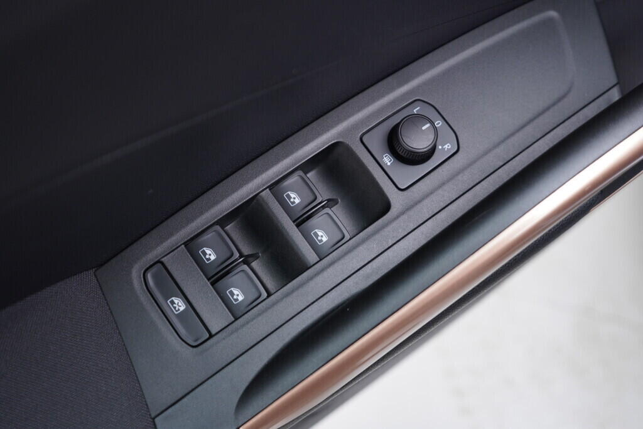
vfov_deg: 36.9
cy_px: 214
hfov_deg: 53.1
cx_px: 322
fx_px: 643
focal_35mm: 36
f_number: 2.8
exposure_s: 1/40
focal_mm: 24
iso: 250
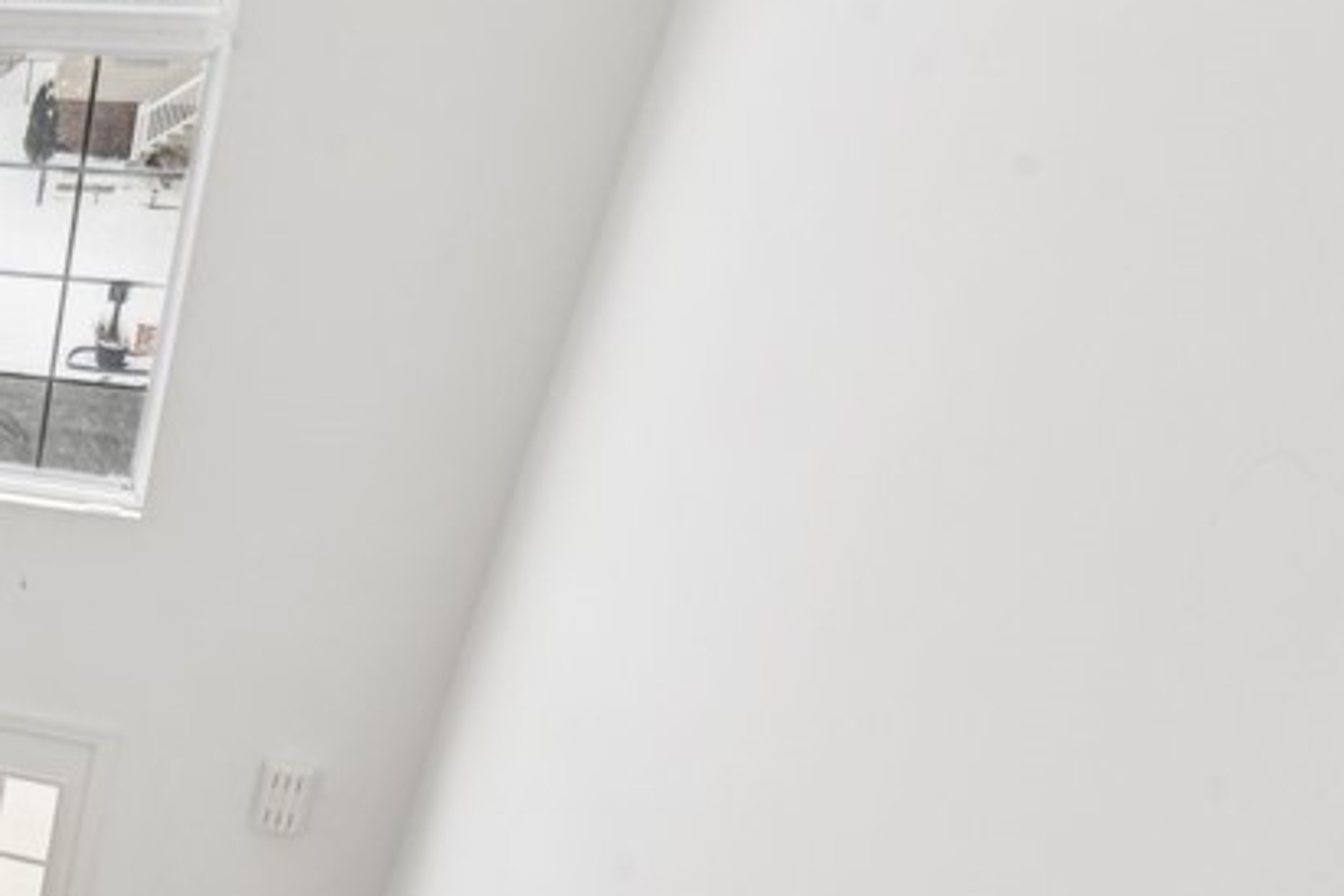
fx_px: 1381
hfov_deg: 37.9
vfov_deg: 33.5
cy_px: 847
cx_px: -293
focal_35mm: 37
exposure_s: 1/40
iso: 50
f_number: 11
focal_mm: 14
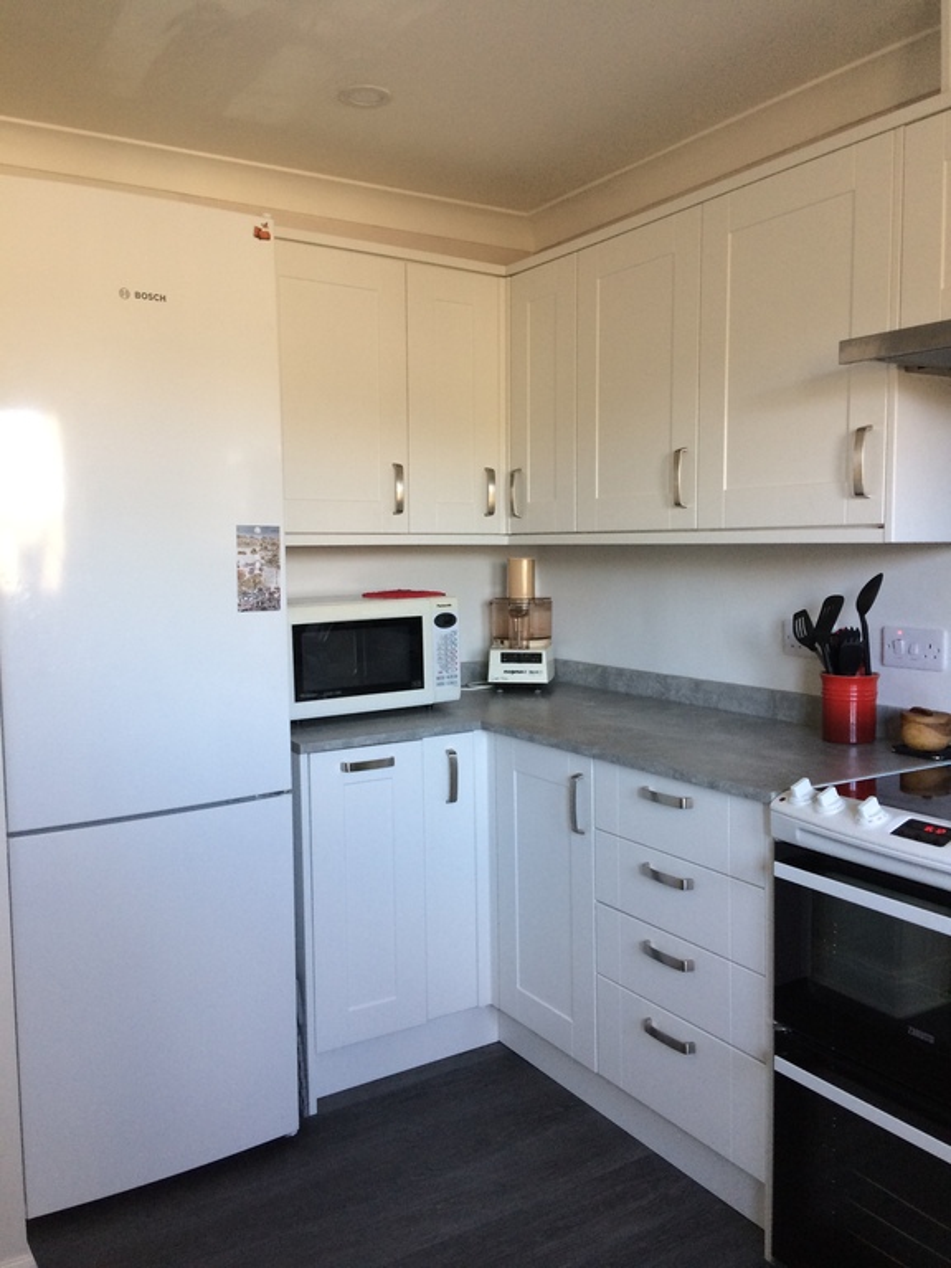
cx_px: 476
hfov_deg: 48.2
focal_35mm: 29
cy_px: 634
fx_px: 1062
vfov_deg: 61.7
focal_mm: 4.15
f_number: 2.2
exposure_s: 1/33
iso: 64
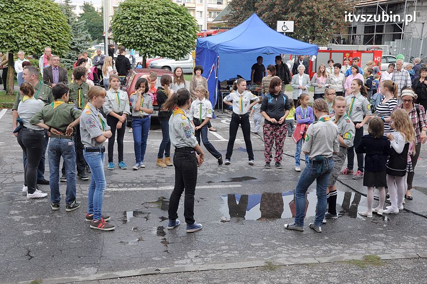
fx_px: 533
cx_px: 214
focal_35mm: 45
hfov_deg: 43.6
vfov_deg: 29.8
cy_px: 142
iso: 500
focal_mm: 30
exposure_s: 1/250
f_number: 8
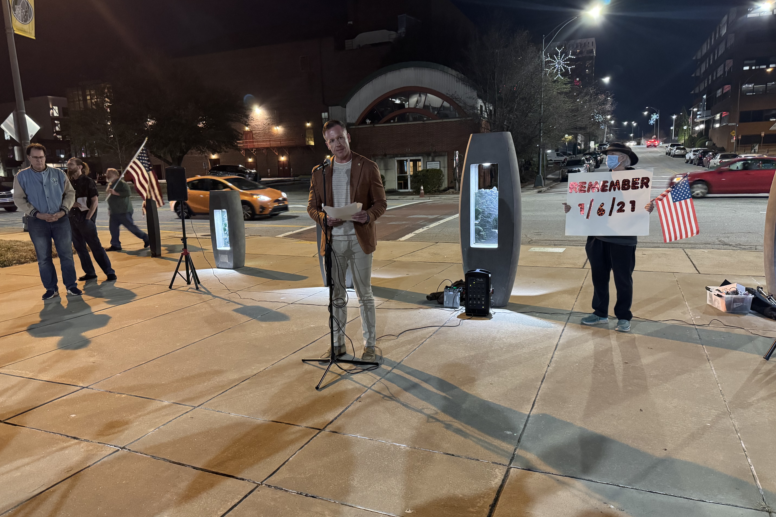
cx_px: 388
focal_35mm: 25
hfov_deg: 71.5
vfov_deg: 51.3
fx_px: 539
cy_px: 273
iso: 1000
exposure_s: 1/40
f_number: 1.78
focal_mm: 6.76
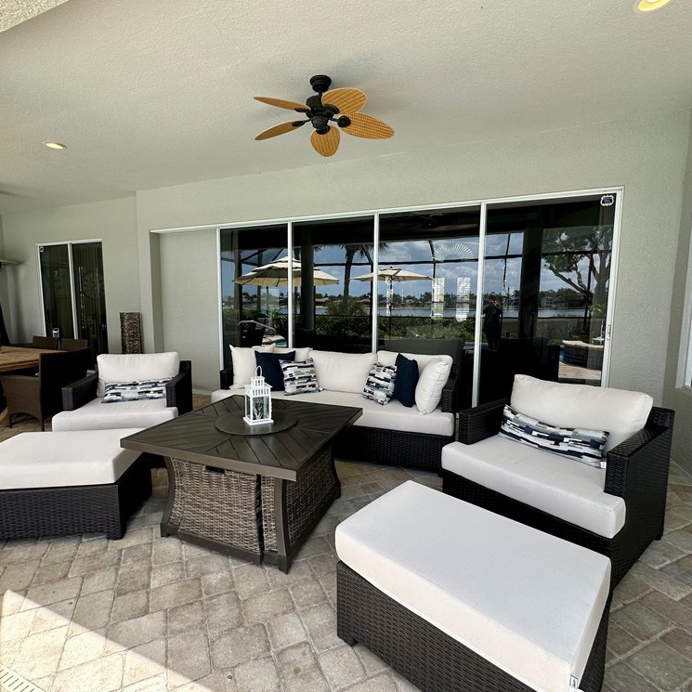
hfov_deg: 83.9
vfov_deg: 84.0
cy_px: 342
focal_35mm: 17
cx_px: 325
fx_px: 384
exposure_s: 1/189
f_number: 2.2
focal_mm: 2.22
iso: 40
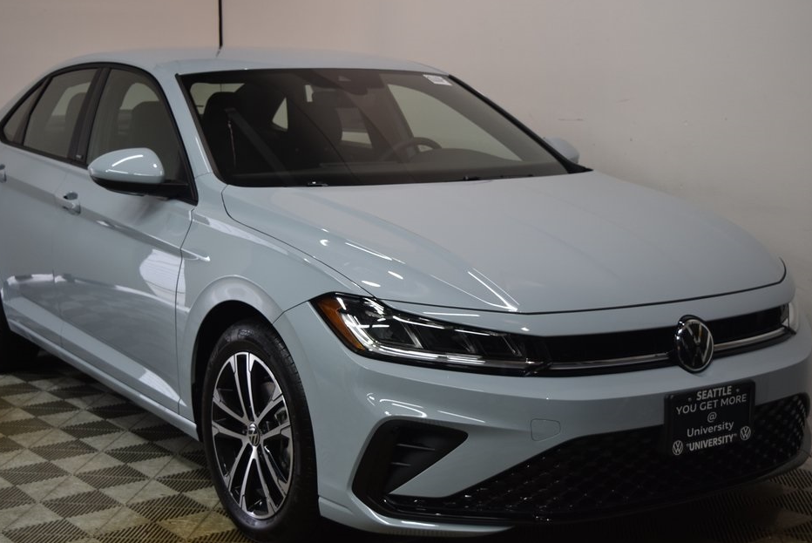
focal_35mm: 56
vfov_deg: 24.2
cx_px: 379
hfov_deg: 35.6
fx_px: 1264
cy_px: 272
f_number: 4.5
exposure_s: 1/60
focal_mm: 34
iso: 640
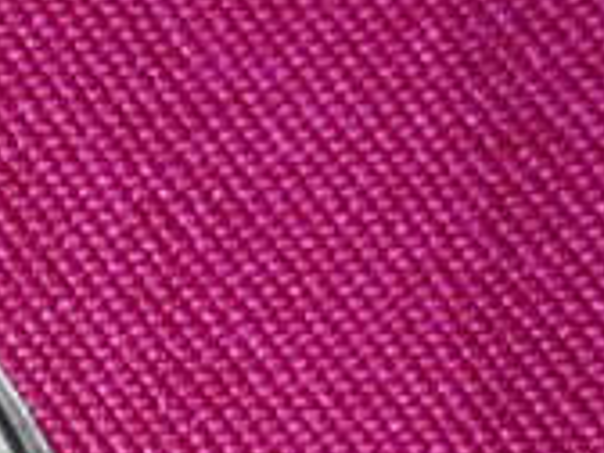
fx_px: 2233
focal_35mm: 128
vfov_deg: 11.2
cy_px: 636
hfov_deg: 14.0
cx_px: -424
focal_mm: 5.5
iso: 400
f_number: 2.8
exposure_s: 1/8
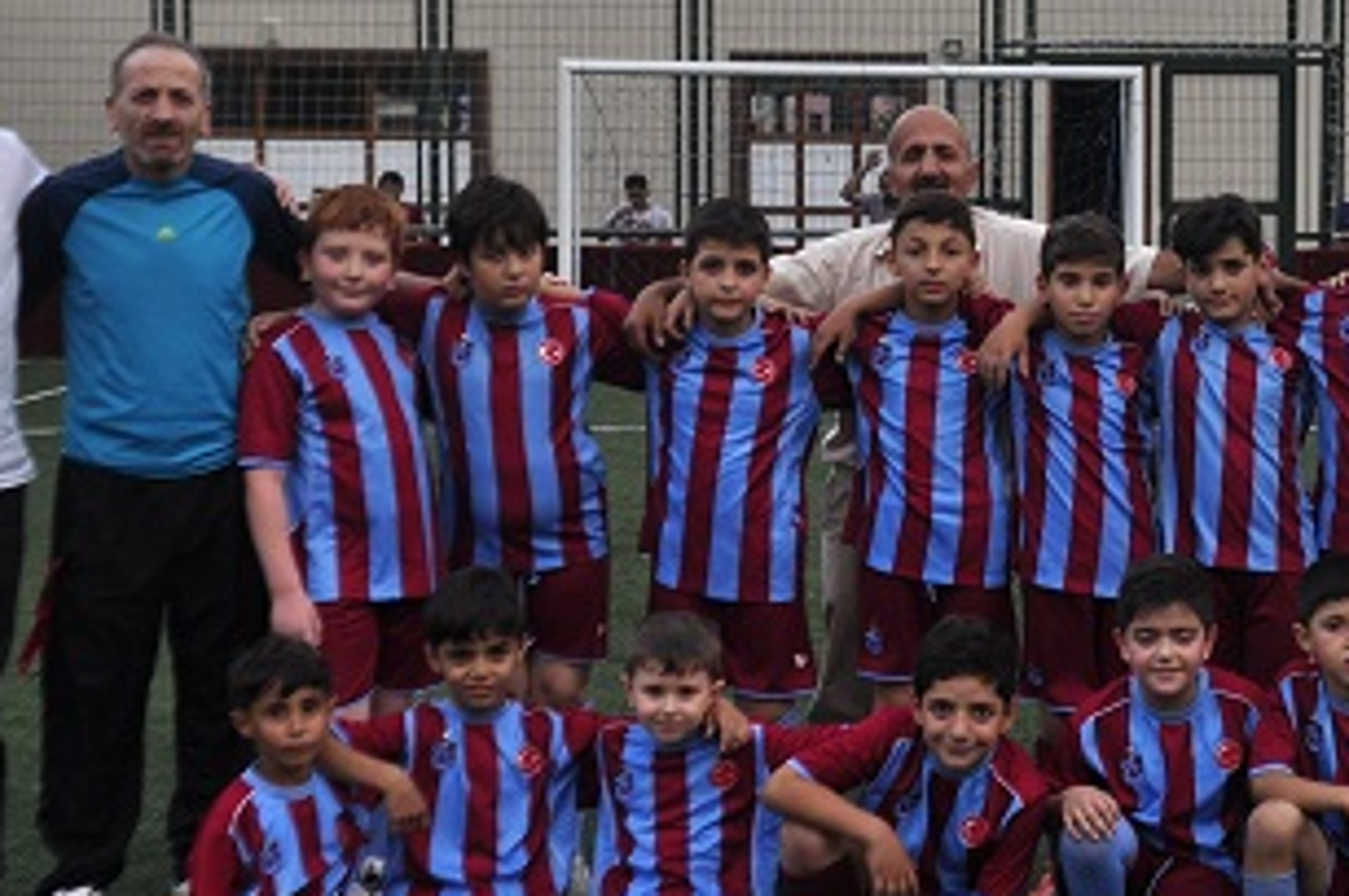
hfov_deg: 22.8
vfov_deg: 15.5
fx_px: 3294
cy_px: 408
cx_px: 1081
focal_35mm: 88
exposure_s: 1/80
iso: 250
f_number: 4
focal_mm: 28
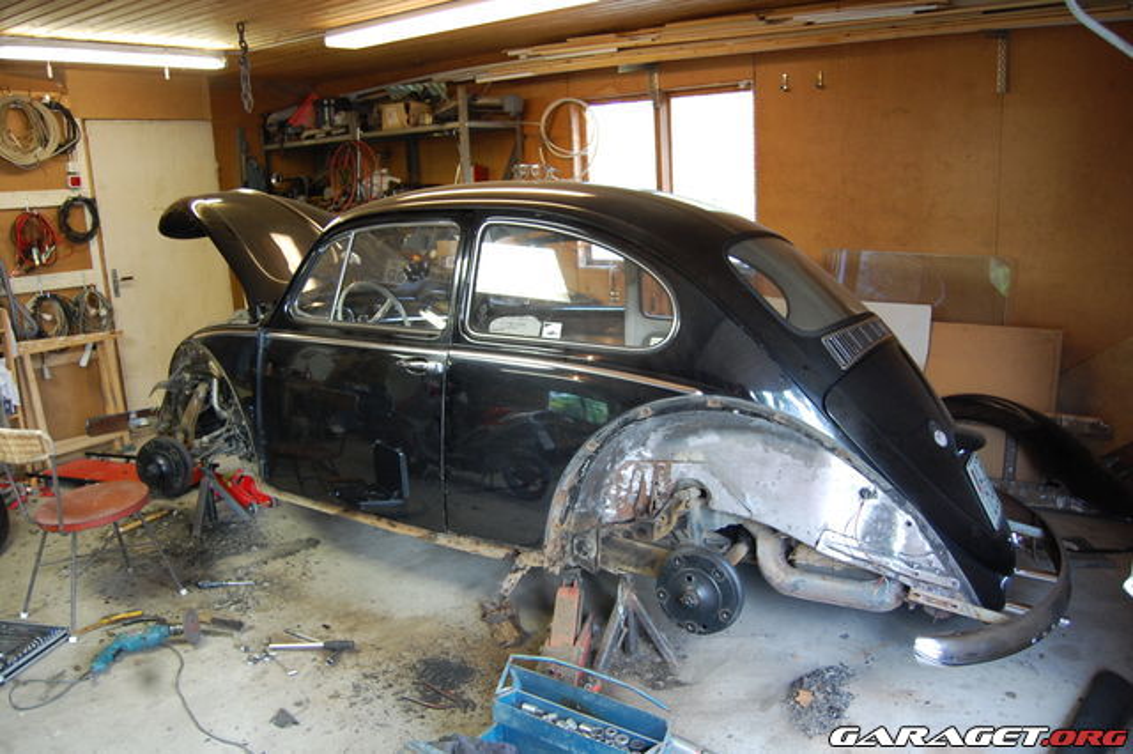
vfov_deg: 47.9
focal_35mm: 27
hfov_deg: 67.4
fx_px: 849
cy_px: 377
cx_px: 566
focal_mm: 18
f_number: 3.5
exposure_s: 1/30
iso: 720
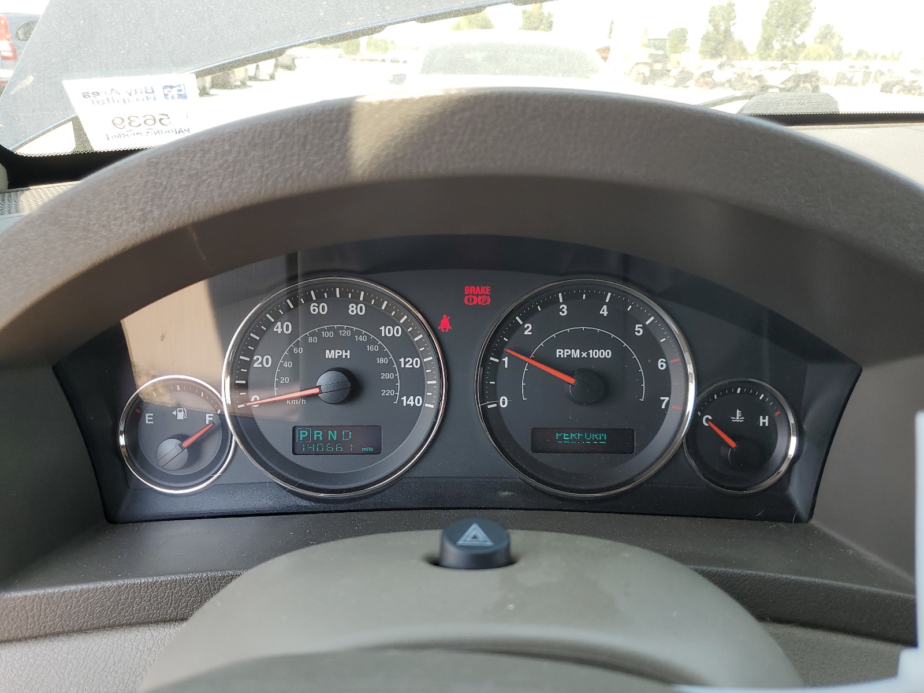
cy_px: 346
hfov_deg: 67.3
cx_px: 462
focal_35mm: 26
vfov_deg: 53.1
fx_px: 694
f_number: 1.5
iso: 50
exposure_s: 1/357
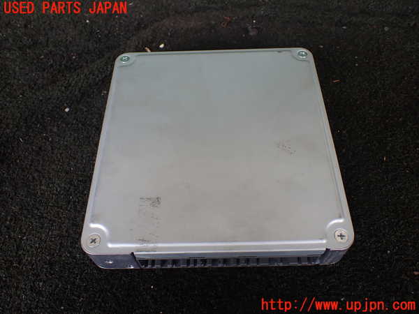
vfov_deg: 46.8
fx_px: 363
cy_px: 157
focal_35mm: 30
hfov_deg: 60.0
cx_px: 210
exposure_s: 1/125
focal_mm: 5.4
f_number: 2.3
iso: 125
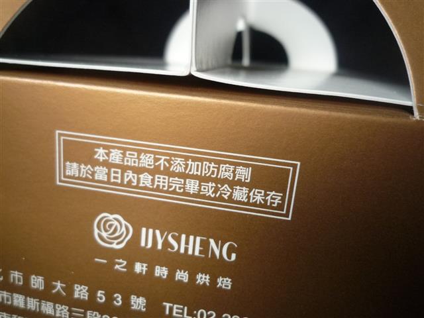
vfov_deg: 54.9
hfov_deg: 69.4
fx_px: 306
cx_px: 212
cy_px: 159
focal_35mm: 25
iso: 320
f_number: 2.8
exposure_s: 1/30
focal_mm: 4.4
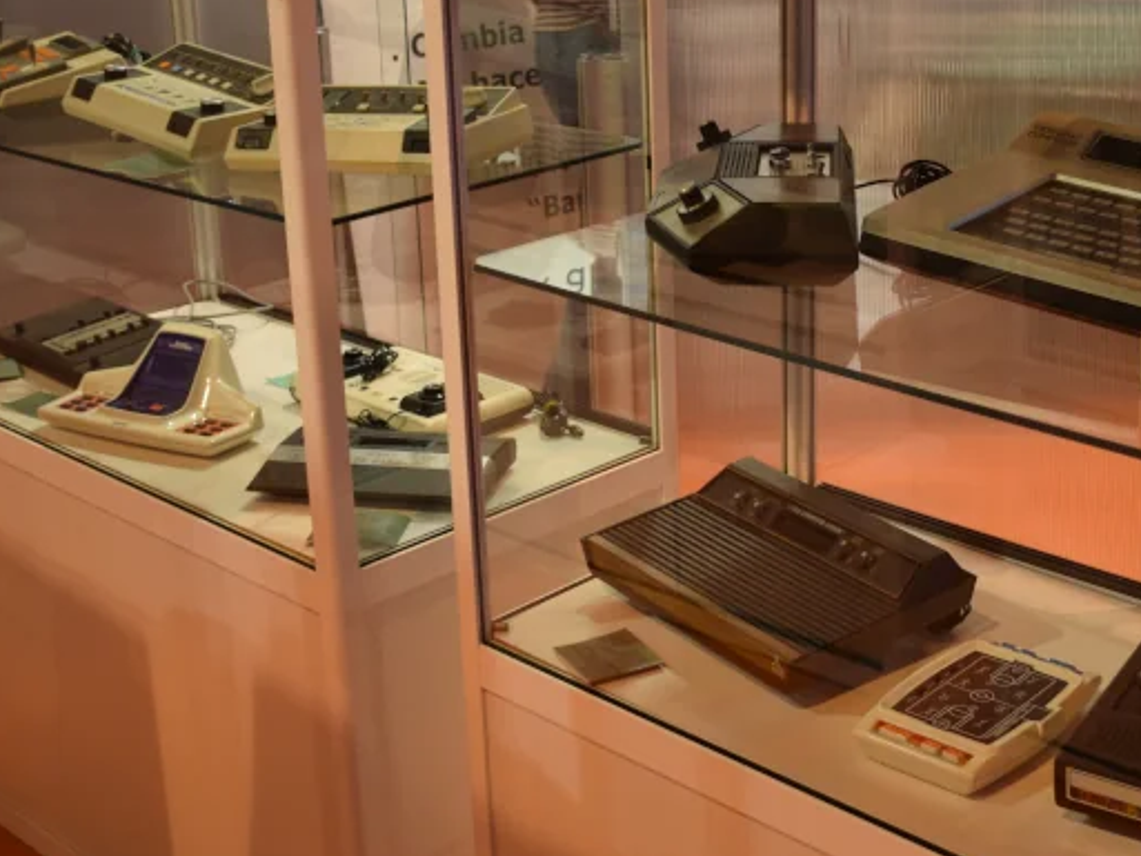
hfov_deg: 34.8
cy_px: 267
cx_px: 843
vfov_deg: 26.8
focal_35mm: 54
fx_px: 1780
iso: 1000
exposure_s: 1/60
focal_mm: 20
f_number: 3.5
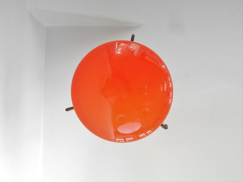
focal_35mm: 25
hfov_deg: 69.4
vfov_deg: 54.9
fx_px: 175
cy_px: 91
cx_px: 122
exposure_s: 1/30
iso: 280
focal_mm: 4.5
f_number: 3.7
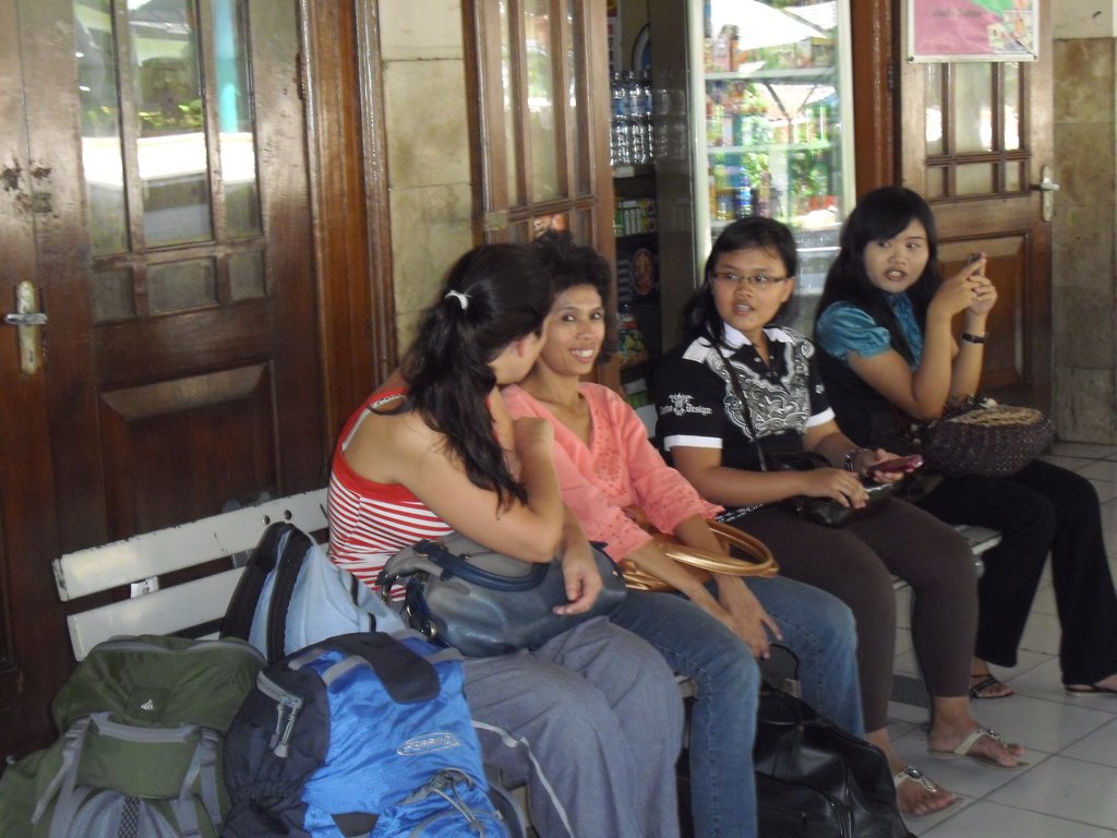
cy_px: 419
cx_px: 558
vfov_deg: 22.6
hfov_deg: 29.8
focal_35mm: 65
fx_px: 2097
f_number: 3.8
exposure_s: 1/60
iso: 400
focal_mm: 10.7
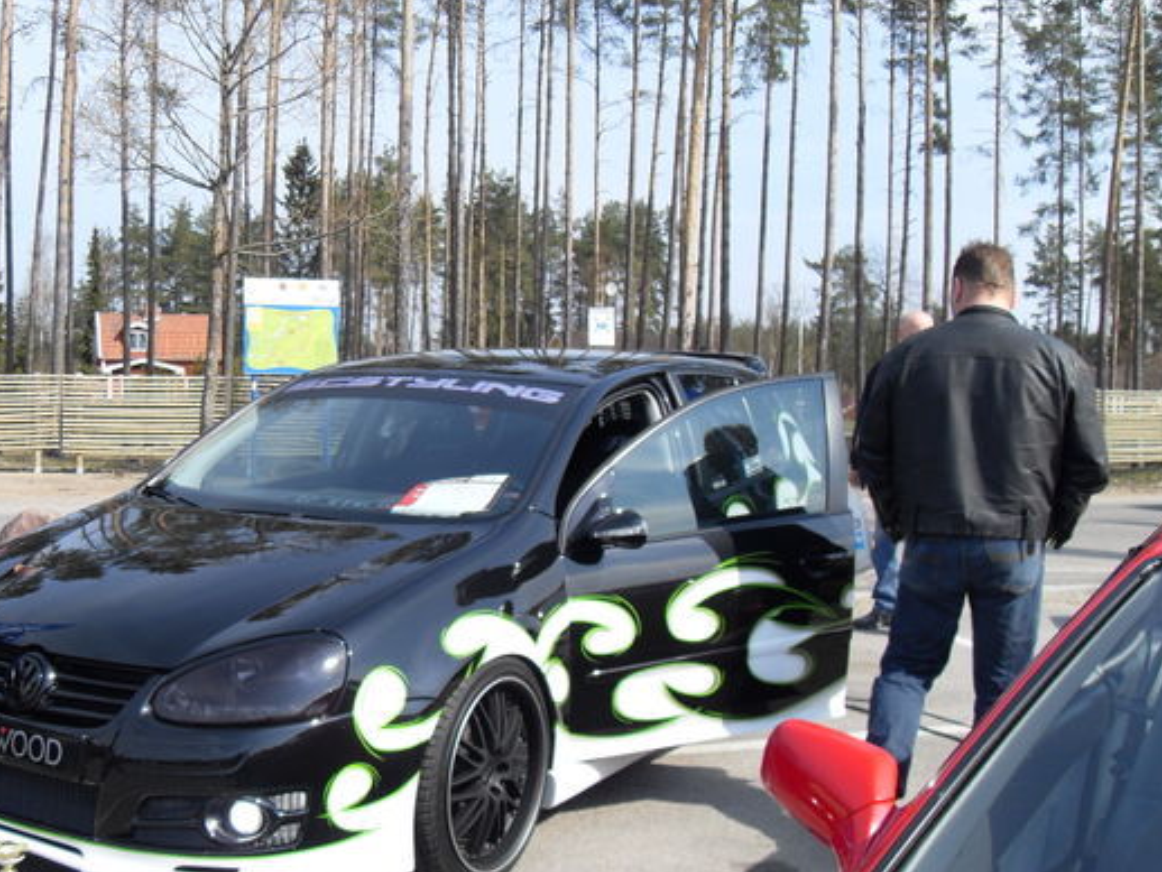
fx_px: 1411
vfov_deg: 34.3
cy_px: 495
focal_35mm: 42
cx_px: 489
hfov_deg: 44.6
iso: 80
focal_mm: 6.3
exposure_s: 1/125
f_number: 7
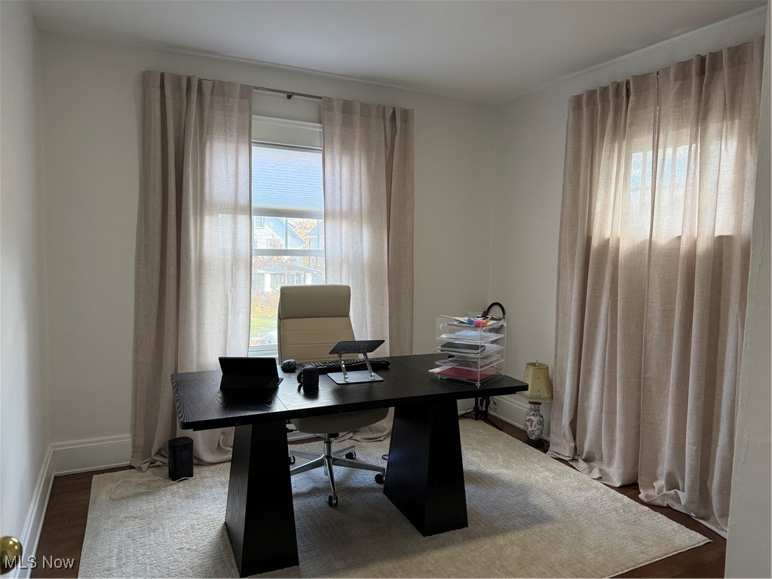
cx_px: 386
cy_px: 290
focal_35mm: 24
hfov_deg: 71.6
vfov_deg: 56.8
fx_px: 535
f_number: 1.78
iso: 200
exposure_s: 1/120
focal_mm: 6.76
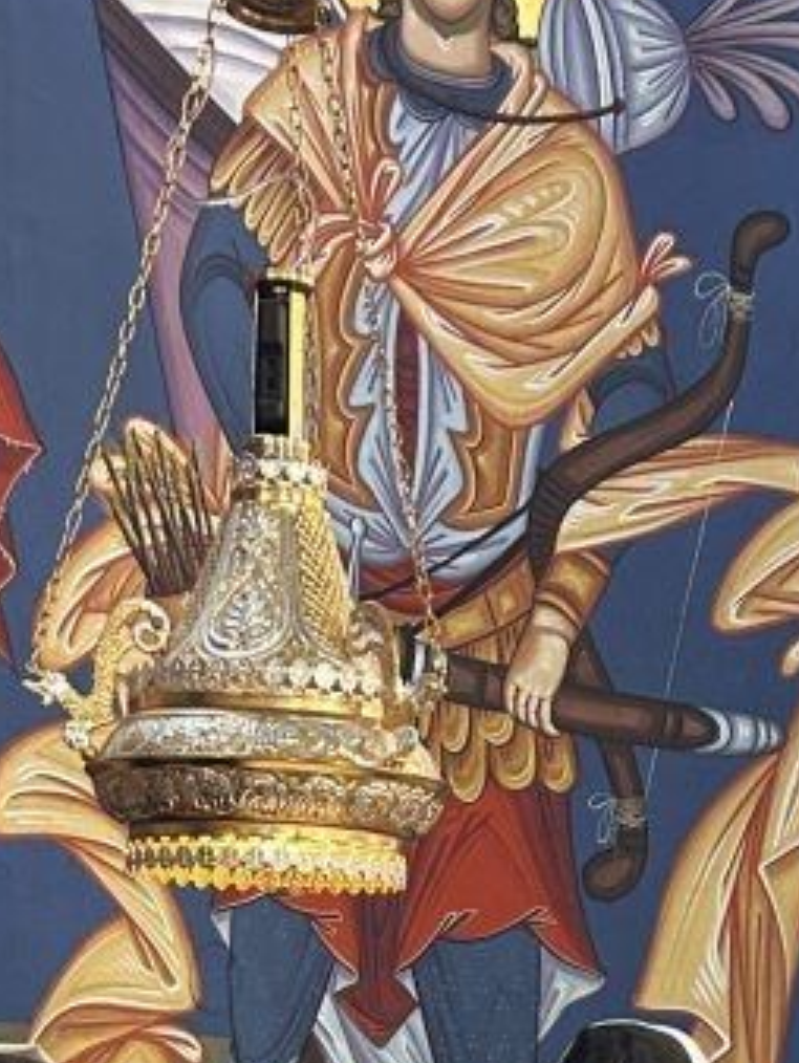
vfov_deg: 20.7
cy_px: 1500
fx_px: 2551
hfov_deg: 17.8
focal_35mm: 83
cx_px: 450
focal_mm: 5.7
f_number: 1.5
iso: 160
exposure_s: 1/50
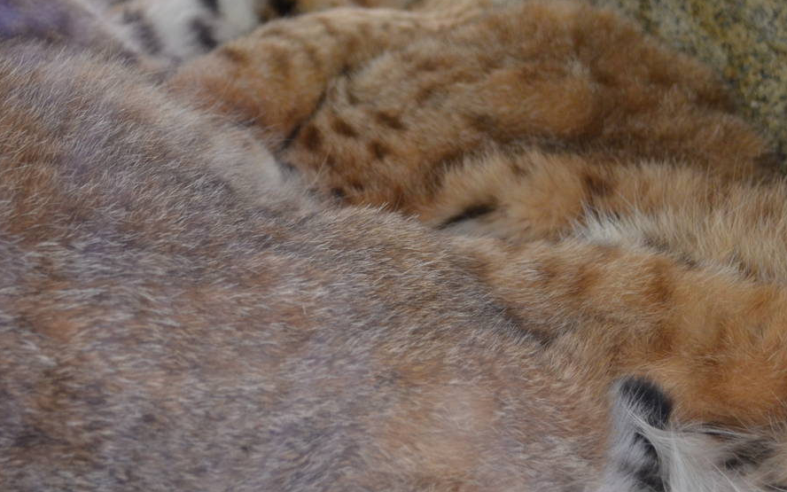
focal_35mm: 88
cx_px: 351
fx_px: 1887
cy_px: 161
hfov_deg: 23.5
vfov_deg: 14.8
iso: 800
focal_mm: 32
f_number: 4.8
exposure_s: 1/40
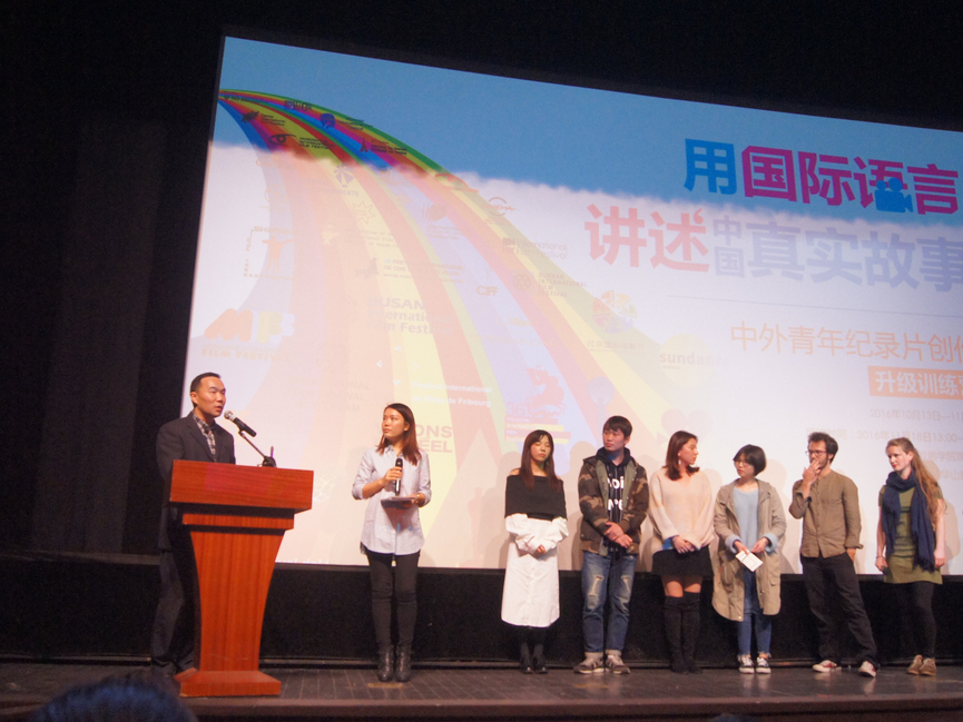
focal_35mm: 30
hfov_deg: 59.9
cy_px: 354
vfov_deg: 46.8
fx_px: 835
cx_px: 505
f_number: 5.6
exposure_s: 1/80
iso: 1600
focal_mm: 18
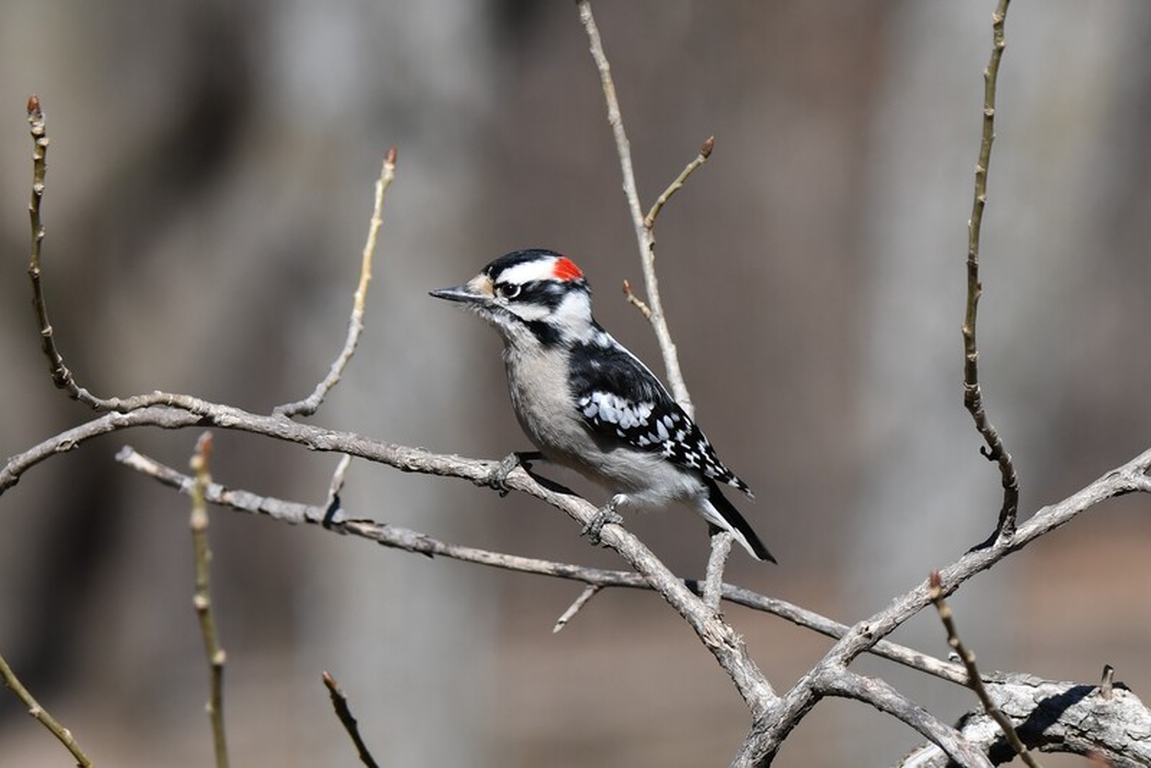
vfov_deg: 4.6
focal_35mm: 300
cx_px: 576
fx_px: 9593
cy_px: 384
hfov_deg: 6.9
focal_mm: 200
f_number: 6.3
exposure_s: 1/2000
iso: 400
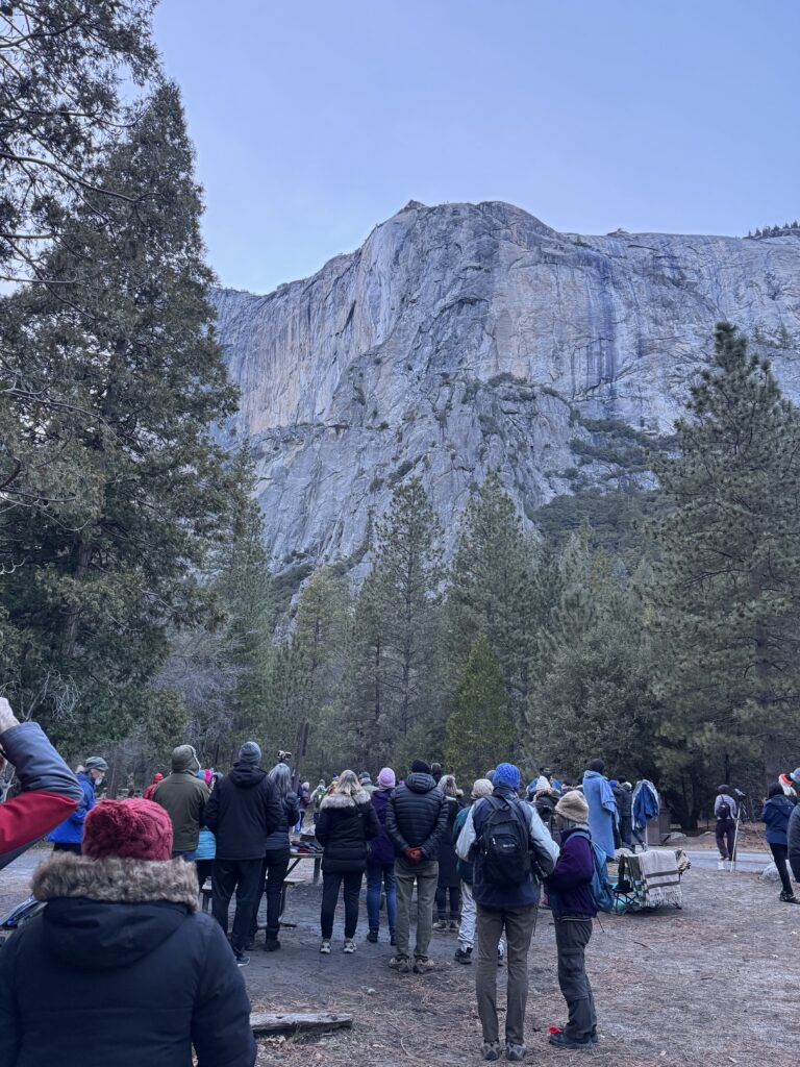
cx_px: 400
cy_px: 534
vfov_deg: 71.6
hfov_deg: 56.8
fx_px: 740
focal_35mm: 24
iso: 320
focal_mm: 6.76
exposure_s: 1/60
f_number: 1.78
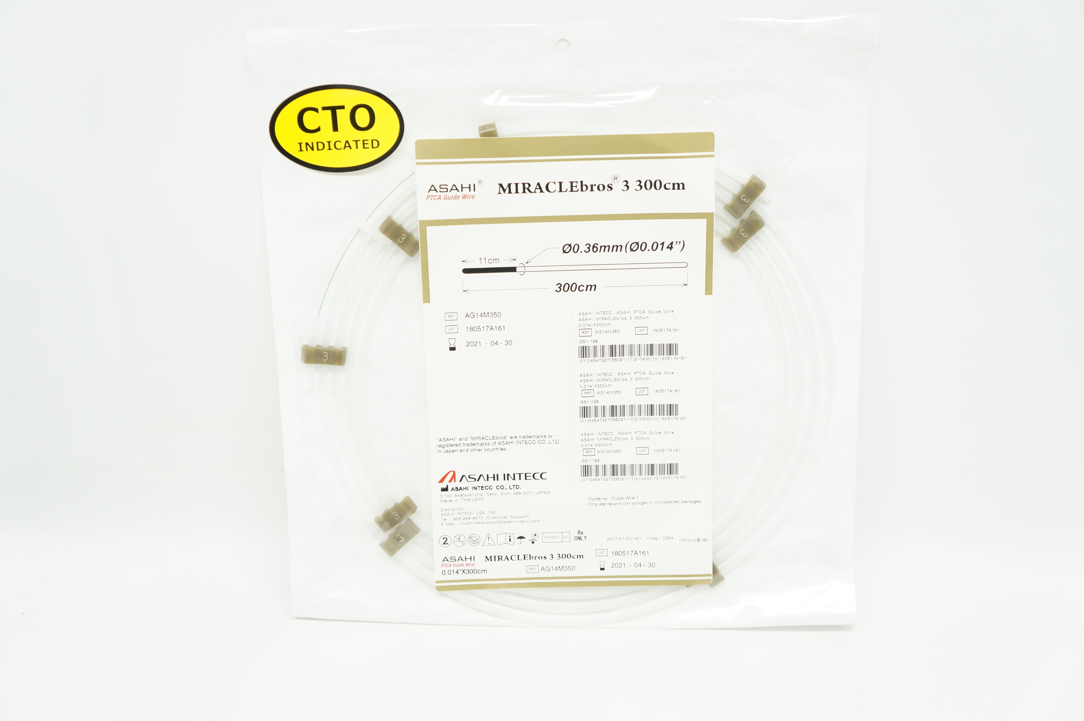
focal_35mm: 45
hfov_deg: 43.6
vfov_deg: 29.8
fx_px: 1354
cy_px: 360
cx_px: 542
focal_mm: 30
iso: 400
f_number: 4.5
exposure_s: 1/80
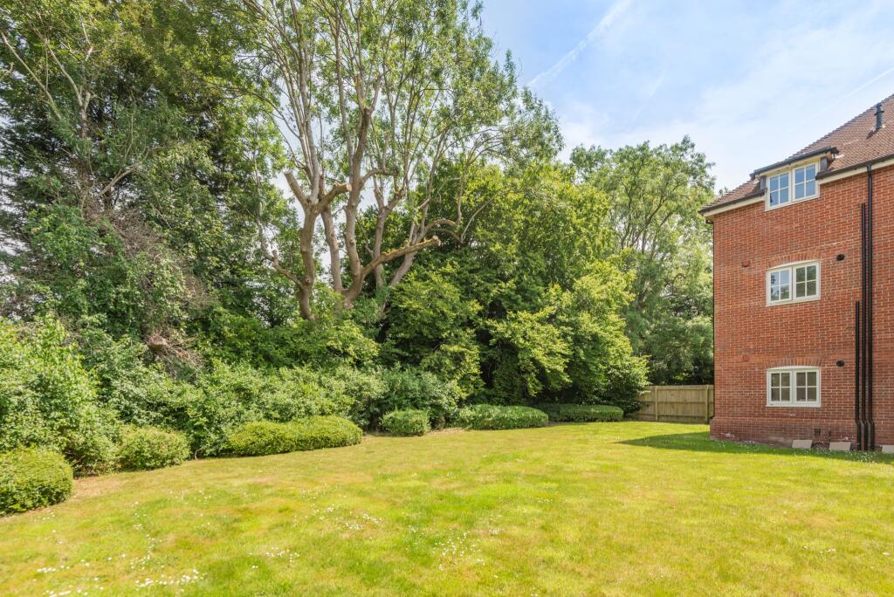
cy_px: 298
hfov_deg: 96.7
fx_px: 398
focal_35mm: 16
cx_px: 447
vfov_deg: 73.8
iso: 125
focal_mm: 16
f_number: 7.1
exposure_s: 1/160
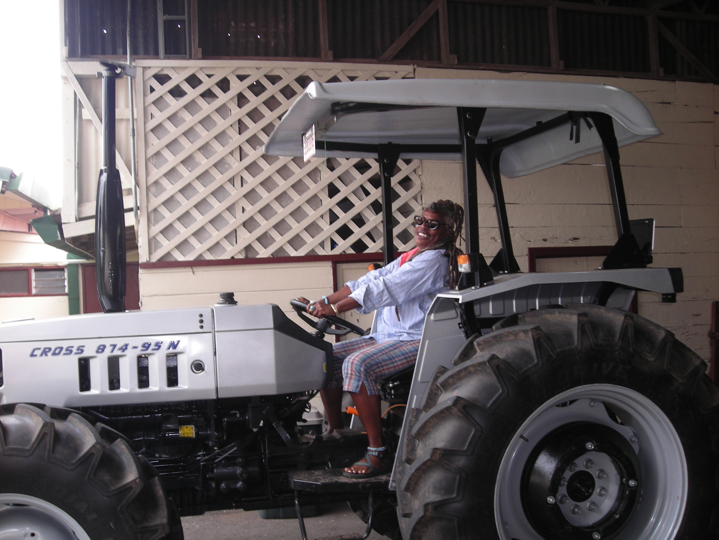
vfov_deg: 37.7
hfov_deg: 49.0
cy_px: 270
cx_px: 360
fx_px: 789
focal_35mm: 38
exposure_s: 1/30
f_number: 3.2
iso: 72
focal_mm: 6.3
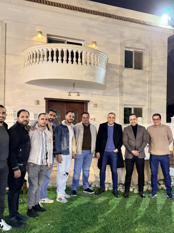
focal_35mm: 37
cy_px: 127
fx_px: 248
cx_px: 108
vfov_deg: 50.1
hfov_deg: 38.4
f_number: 1.78
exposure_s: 1/33
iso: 1000
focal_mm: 6.76
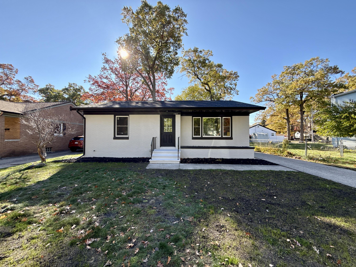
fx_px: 144
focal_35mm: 14
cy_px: 134
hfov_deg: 102.1
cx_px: 178
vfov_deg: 85.7
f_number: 2.2
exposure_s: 1/479
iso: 64
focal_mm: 2.22
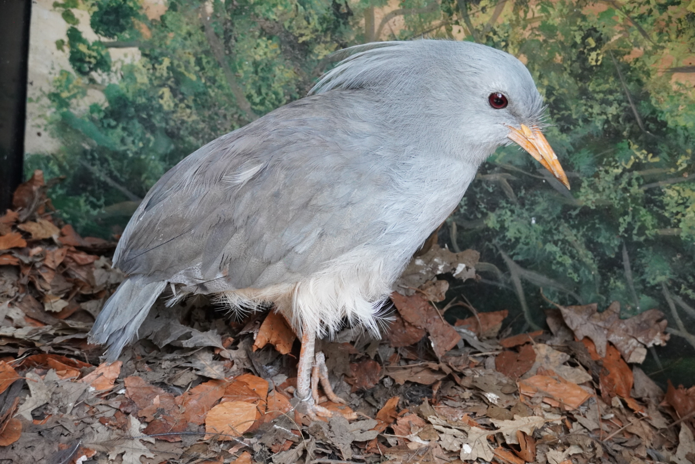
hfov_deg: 29.2
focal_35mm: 69
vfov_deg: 19.8
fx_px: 1333
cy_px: 232
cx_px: 348
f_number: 5
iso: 2000
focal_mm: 46
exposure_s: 1/160
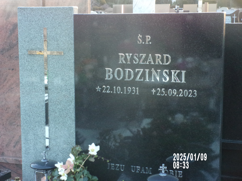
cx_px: 121
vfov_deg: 18.9
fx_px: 545
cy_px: 90
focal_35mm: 78
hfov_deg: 25.0
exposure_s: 1/34
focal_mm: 14
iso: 388
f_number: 5.4
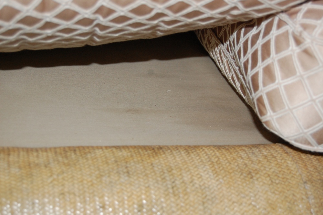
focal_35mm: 57
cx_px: 162
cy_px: 108
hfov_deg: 35.1
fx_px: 511
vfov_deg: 23.7
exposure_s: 1/60
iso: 800
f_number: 5
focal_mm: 38
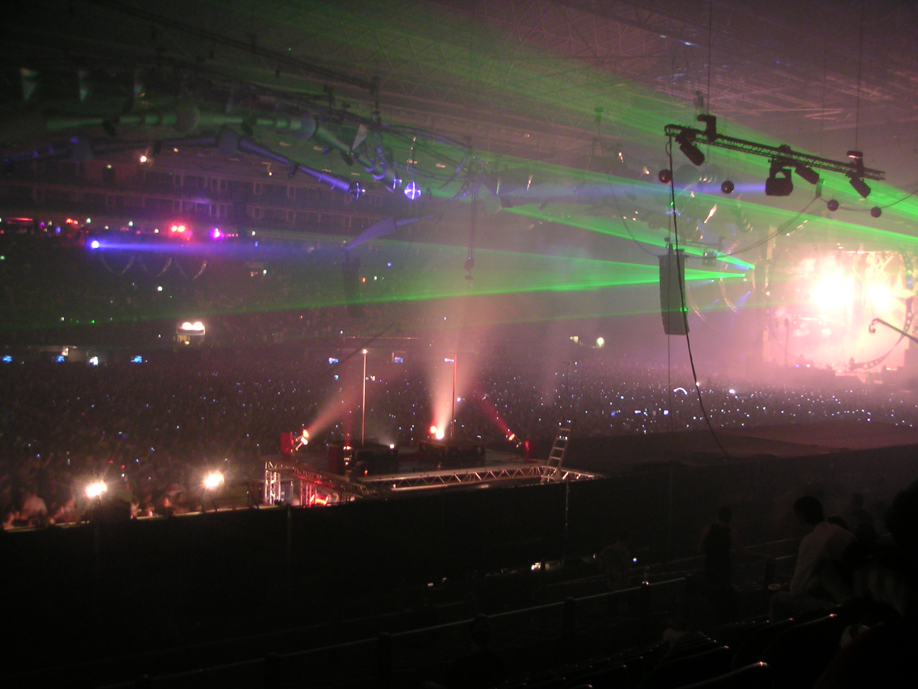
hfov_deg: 49.0
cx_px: 459
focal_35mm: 38
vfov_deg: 37.7
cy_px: 344
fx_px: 1008
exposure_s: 1
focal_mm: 6
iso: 100
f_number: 2.8
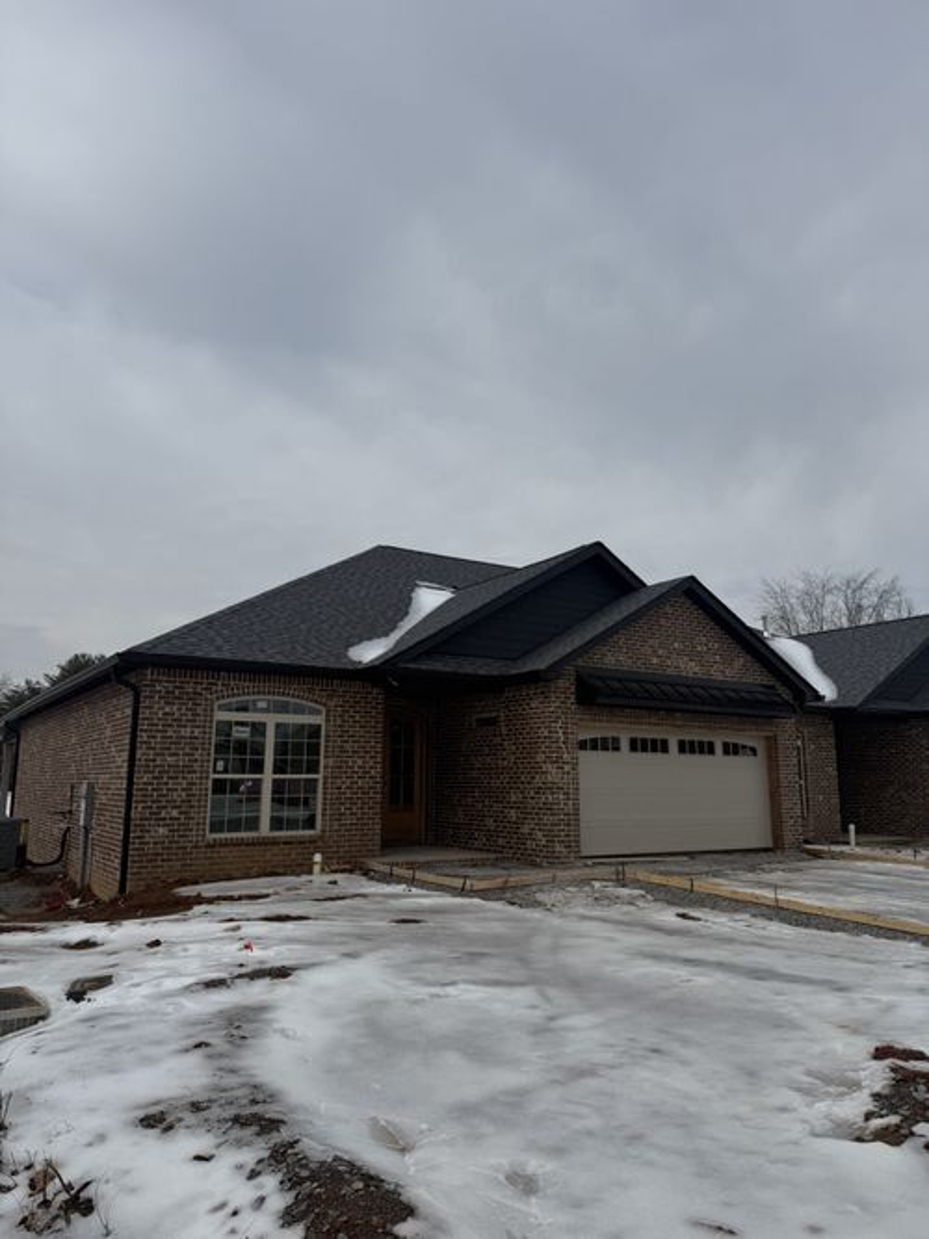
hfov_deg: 56.8
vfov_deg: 71.6
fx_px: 859
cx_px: 464
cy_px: 620
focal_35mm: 24
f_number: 1.78
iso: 80
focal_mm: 6.76
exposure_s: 1/10309
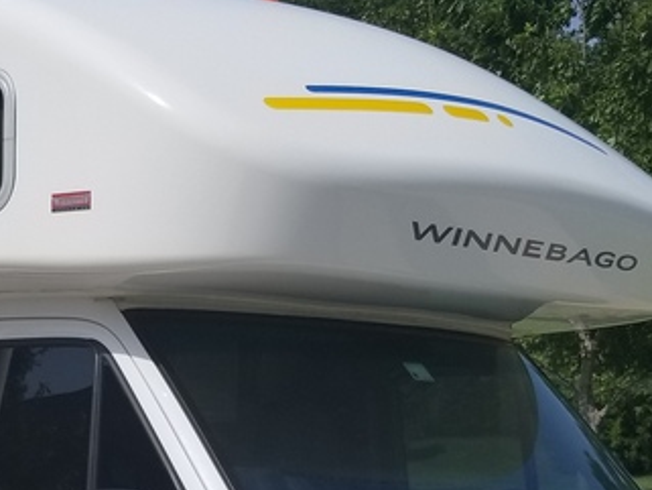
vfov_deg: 17.5
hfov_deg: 23.8
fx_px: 1526
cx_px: 140
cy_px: 565
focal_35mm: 81
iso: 50
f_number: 1.7
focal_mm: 4.25
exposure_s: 1/4576
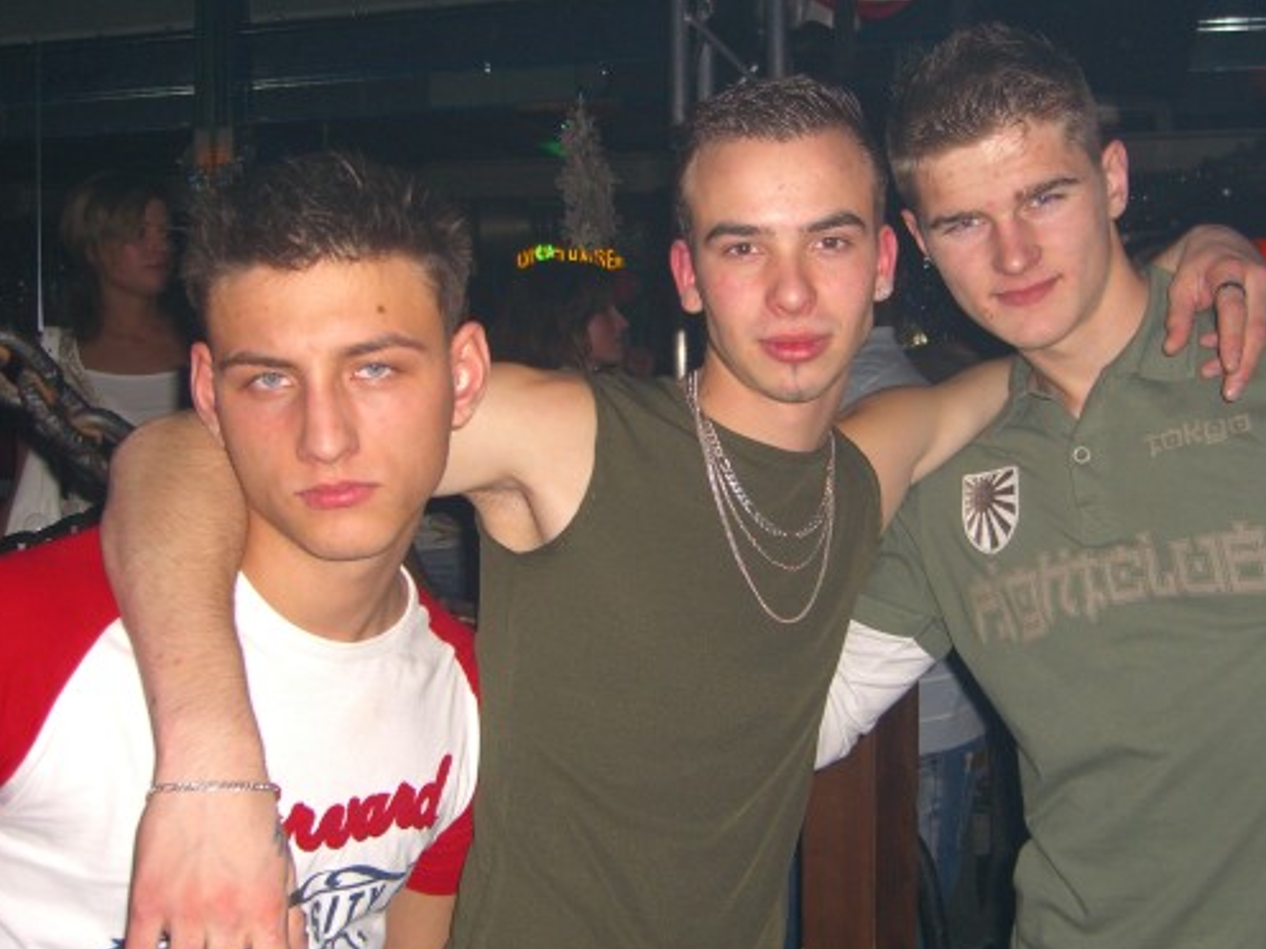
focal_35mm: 46
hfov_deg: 41.2
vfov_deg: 31.5
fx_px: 1682
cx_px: 707
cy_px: 452
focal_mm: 7.9
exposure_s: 1/60
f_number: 2.8
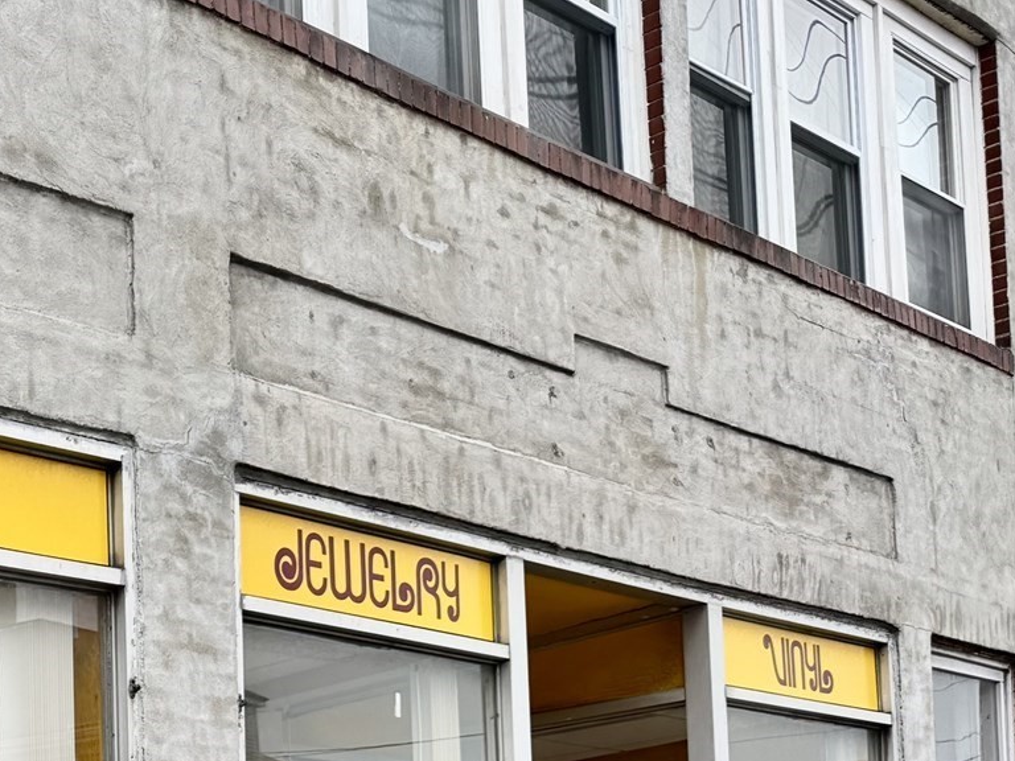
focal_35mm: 64
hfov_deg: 26.1
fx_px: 1877
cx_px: -280
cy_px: 992
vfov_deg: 20.8
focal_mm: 6.76
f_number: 1.78
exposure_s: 1/331
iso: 80
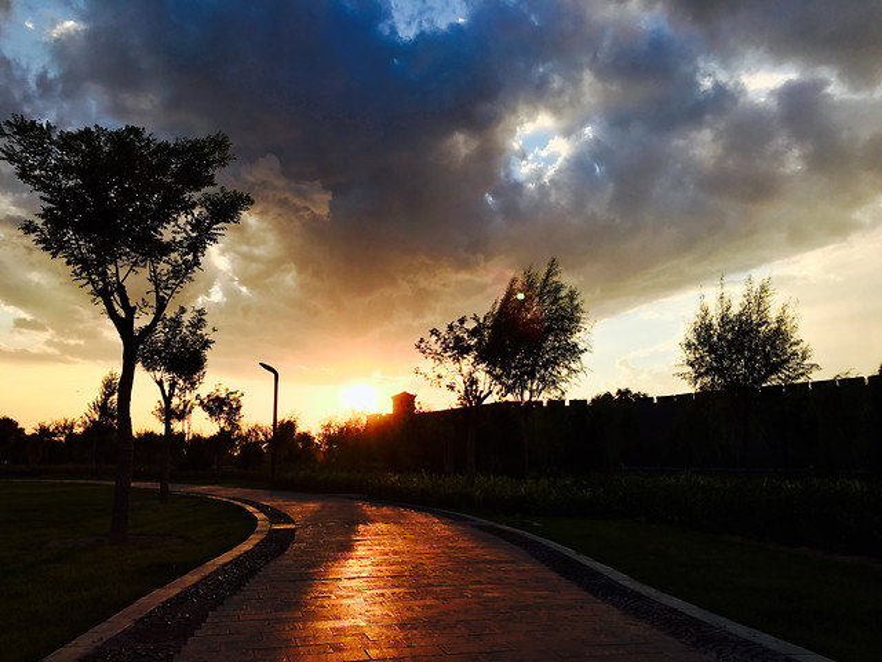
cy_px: 331
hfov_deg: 61.7
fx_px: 739
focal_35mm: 29
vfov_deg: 48.2
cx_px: 441
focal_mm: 4.15
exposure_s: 1/601
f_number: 2.2
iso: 25
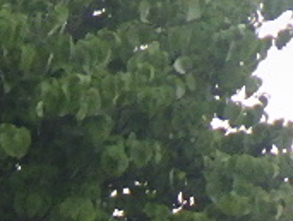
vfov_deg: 6.2
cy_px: 819
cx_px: -577
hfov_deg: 8.1
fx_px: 1773
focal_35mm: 209
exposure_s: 1/160
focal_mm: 5
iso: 250
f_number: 3.5
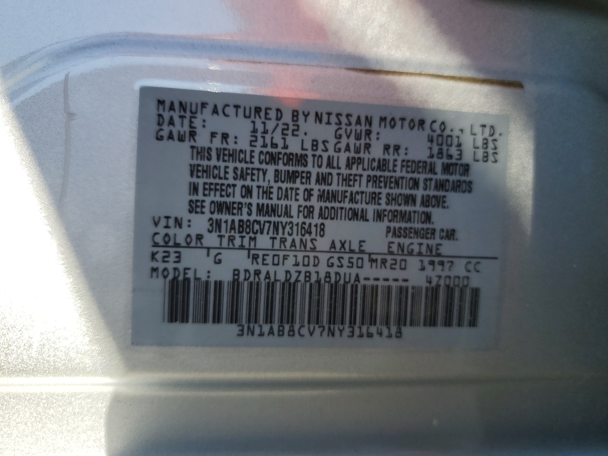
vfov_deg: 53.1
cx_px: 304
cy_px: 228
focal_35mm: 26
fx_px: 457
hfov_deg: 67.3
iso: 50
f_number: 1.5
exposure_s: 1/1000
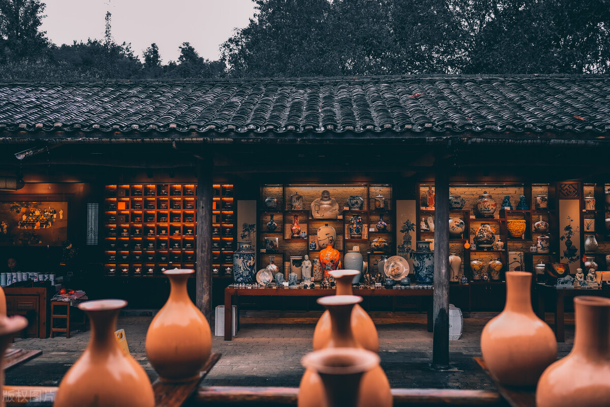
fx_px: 593
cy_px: 204
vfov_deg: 37.9
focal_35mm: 35
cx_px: 305
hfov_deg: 54.4
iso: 100
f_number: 2.4
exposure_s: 1/125
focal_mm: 35
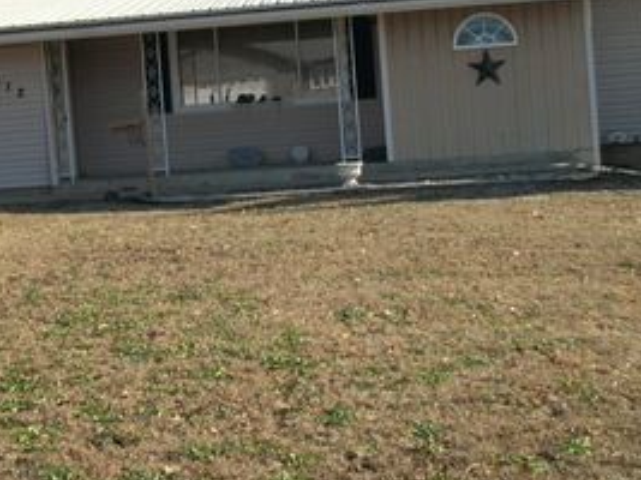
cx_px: 209
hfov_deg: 31.9
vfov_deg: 24.2
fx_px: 1111
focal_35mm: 60
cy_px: 136
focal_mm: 5.7
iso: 80
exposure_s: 1/160
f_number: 8.8
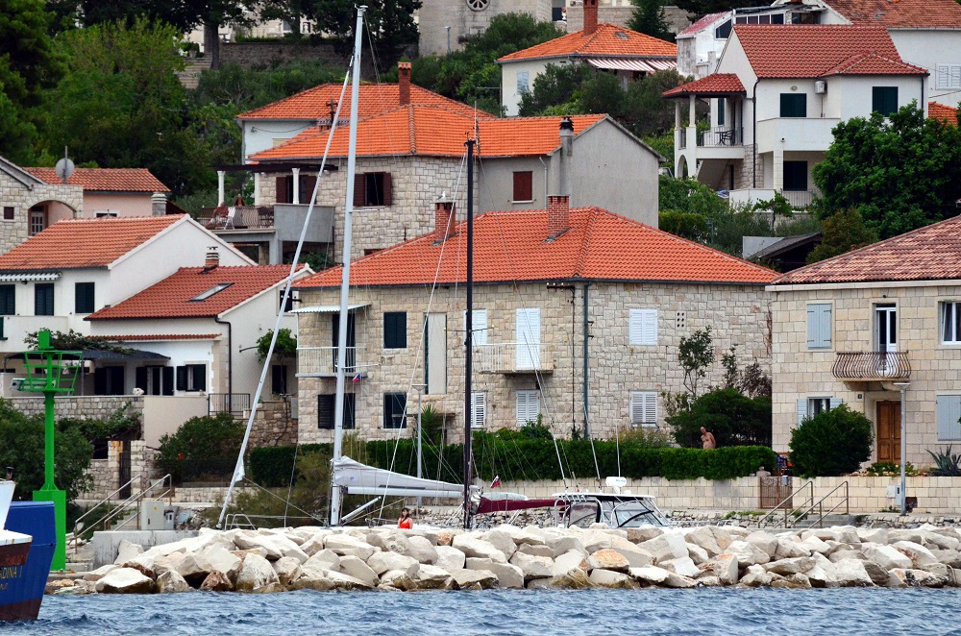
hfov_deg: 6.3
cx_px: 480
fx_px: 8790
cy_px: 318
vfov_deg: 4.1
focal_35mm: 330
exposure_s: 1/3200
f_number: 5.3
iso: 2000
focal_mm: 220
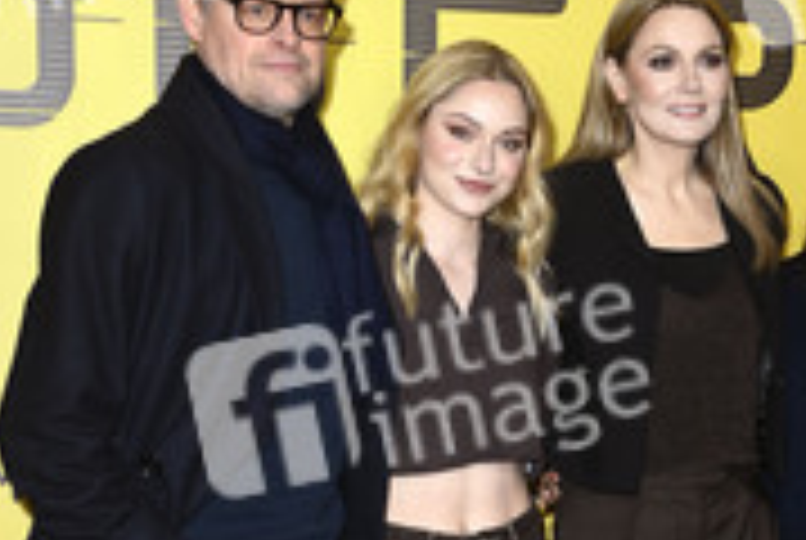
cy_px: 616
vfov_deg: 12.6
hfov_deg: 19.0
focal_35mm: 107
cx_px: 549
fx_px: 2400
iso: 800
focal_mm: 48
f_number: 5.6
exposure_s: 1/250
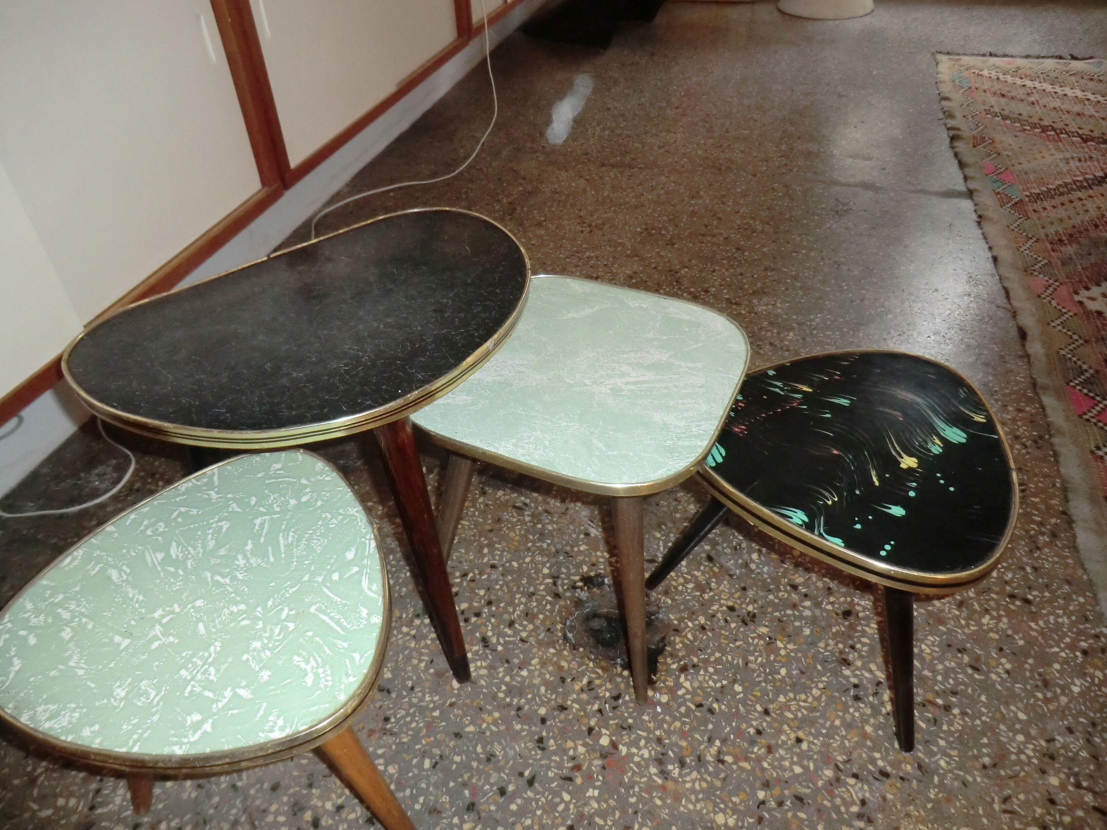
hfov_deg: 71.6
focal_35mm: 24
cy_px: 415
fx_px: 768
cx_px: 554
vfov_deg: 56.8
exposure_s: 1/40
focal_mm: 4.3
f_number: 3.2
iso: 400
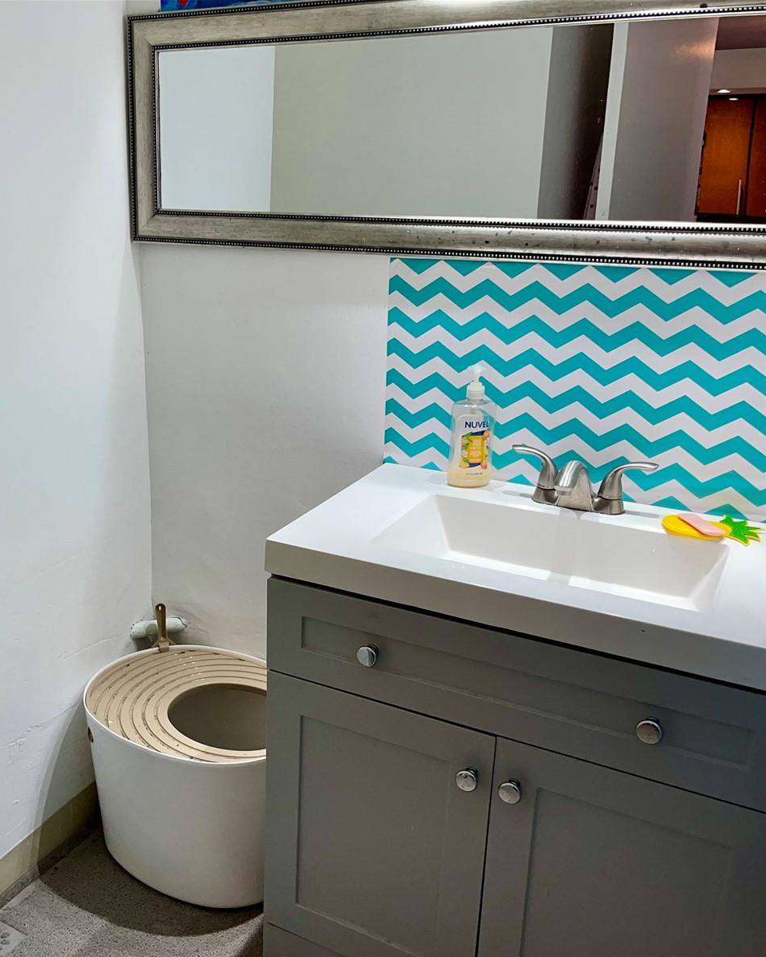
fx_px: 964
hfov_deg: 42.7
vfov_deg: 52.8
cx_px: 245
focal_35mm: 34
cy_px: 480
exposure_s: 1/120
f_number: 1.6
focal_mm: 5.1
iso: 80
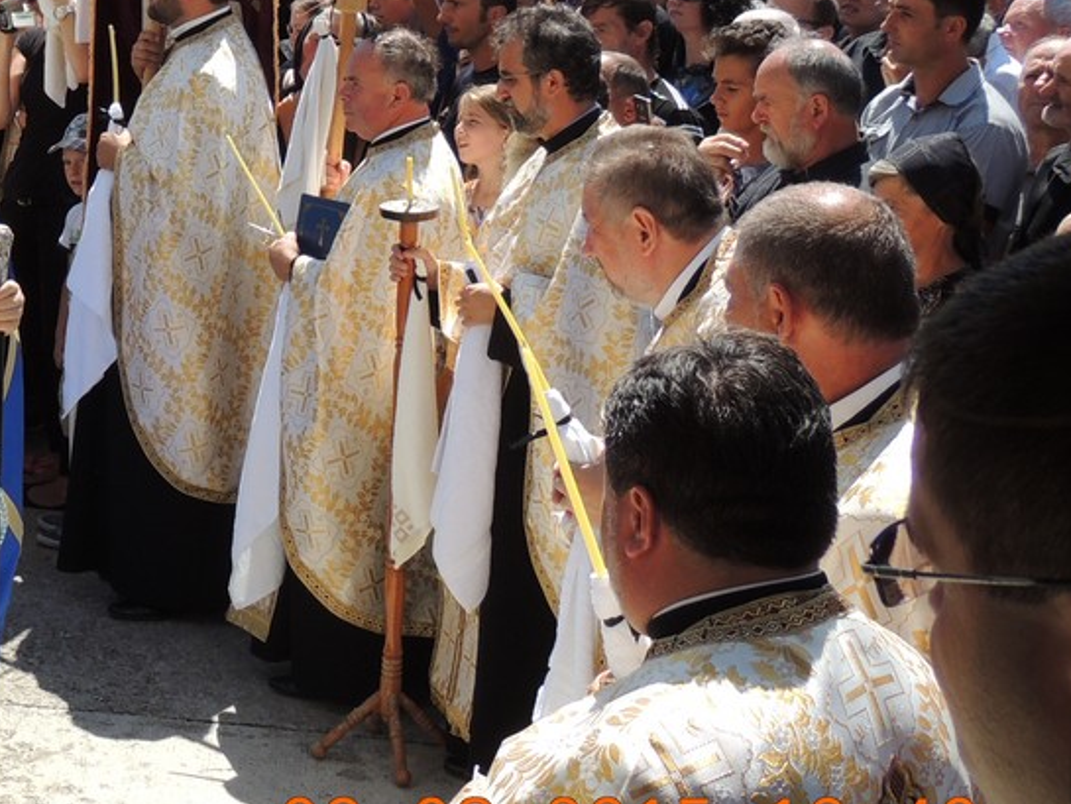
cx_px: -90
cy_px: 130
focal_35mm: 88
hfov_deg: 21.2
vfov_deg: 16.6
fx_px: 2723
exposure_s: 1/640
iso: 100
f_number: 3.3
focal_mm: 7.1
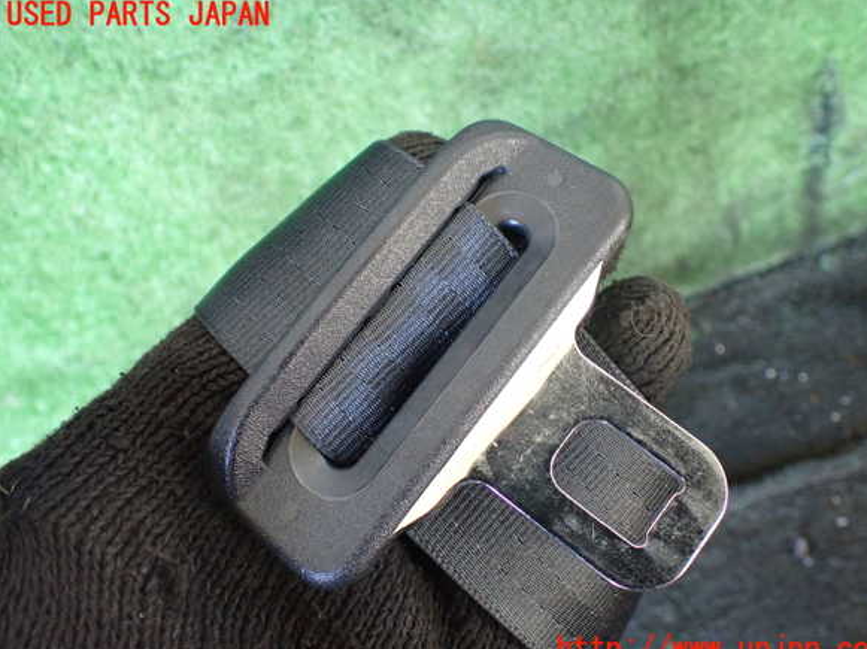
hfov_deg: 58.4
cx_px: 446
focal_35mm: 31
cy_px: 333
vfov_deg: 45.4
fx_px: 776
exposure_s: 1/60
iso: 800
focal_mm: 5.4
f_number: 2.3
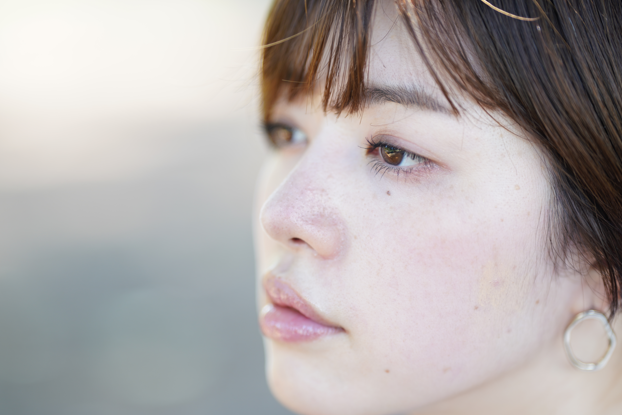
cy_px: 190
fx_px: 1624
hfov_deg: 21.7
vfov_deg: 14.6
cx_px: 323
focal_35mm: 94
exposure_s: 1/160
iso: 100
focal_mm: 85
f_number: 1.4
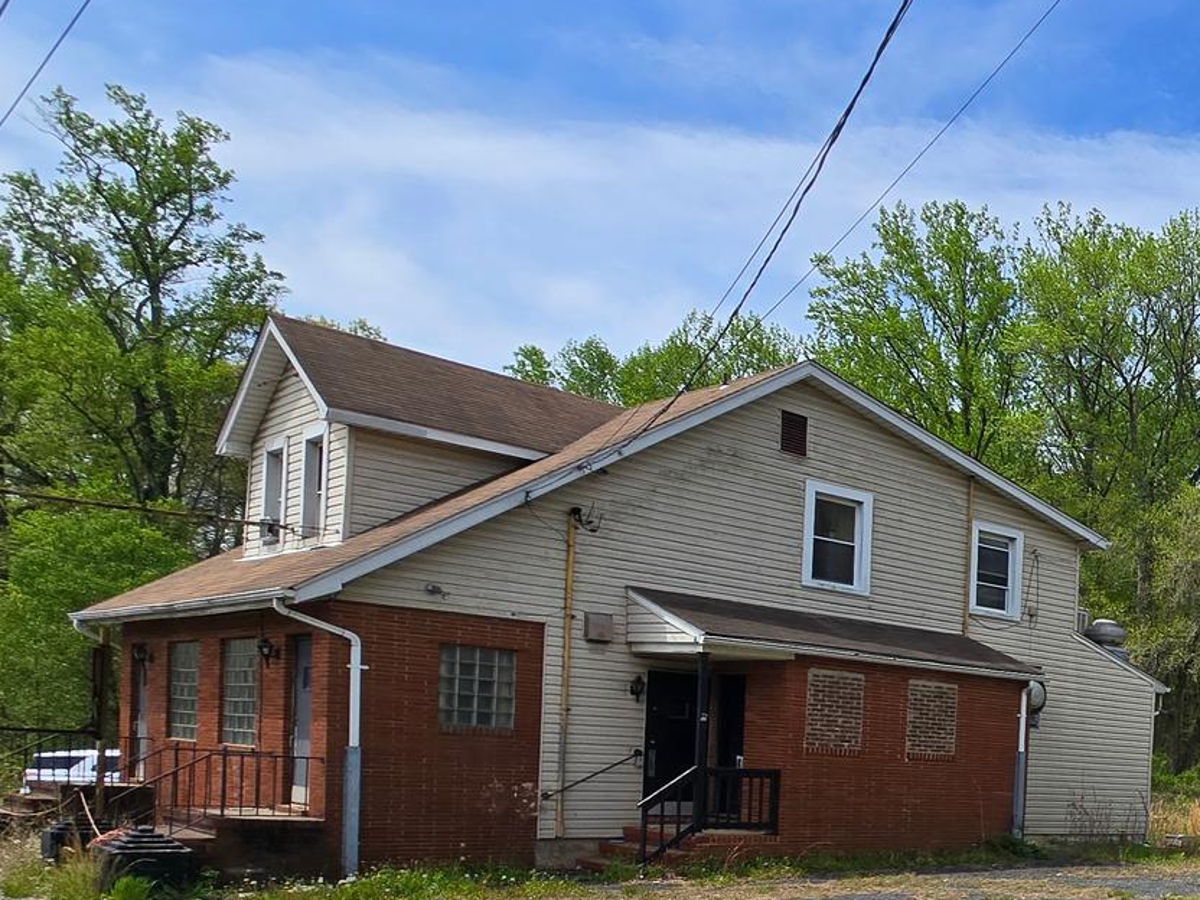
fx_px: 1109
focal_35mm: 32
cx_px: 1454
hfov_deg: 39.8
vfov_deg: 40.8
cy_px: 811
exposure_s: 1/2635
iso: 50
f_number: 2.2
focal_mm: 2.2
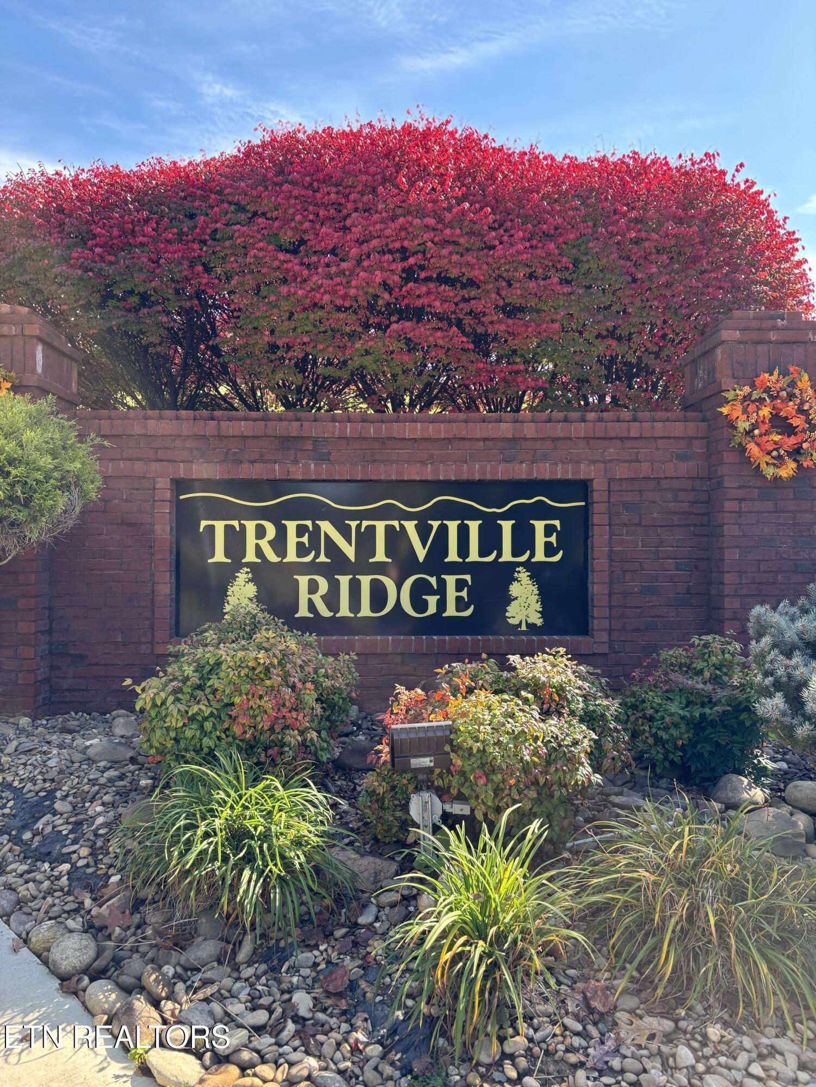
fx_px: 817
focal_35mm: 26
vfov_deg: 67.3
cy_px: 544
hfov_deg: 53.1
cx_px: 408
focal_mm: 5.96
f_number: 1.6
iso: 50
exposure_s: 1/378
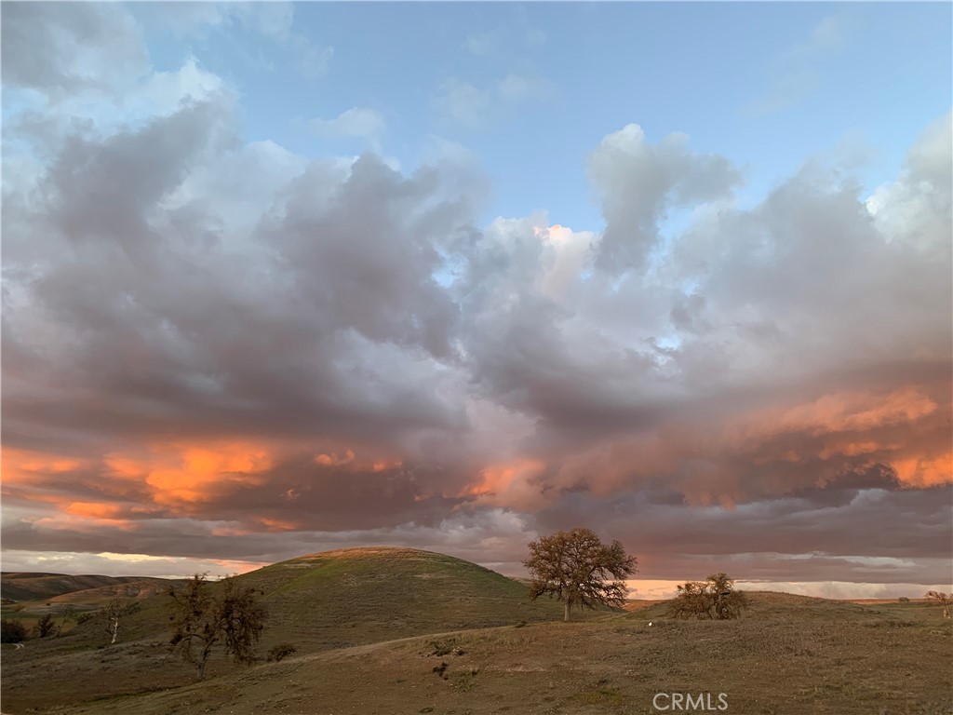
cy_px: 358
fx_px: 716
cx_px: 476
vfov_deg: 53.1
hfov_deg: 67.3
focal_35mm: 26
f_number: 1.8
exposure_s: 1/122
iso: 50
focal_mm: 4.25
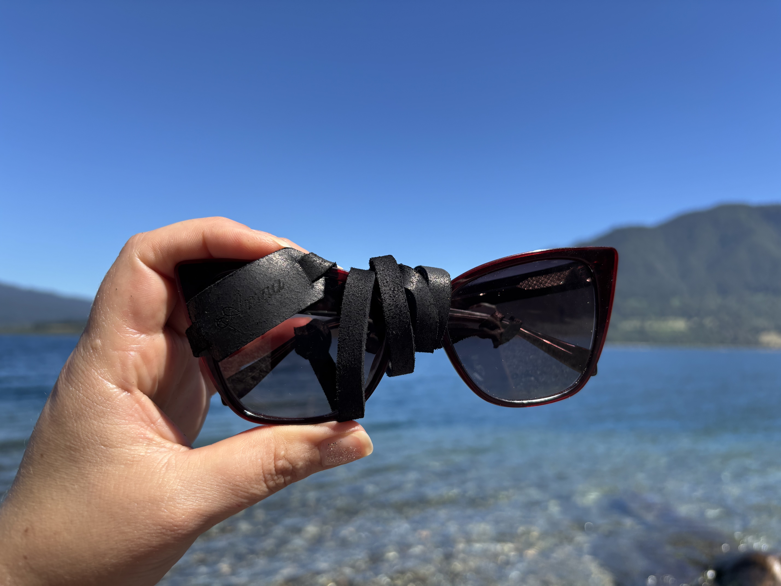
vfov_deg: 53.1
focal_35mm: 26
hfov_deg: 67.3
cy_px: 293
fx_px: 587
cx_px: 390
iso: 50
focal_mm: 5.96
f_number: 1.6
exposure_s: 1/2451
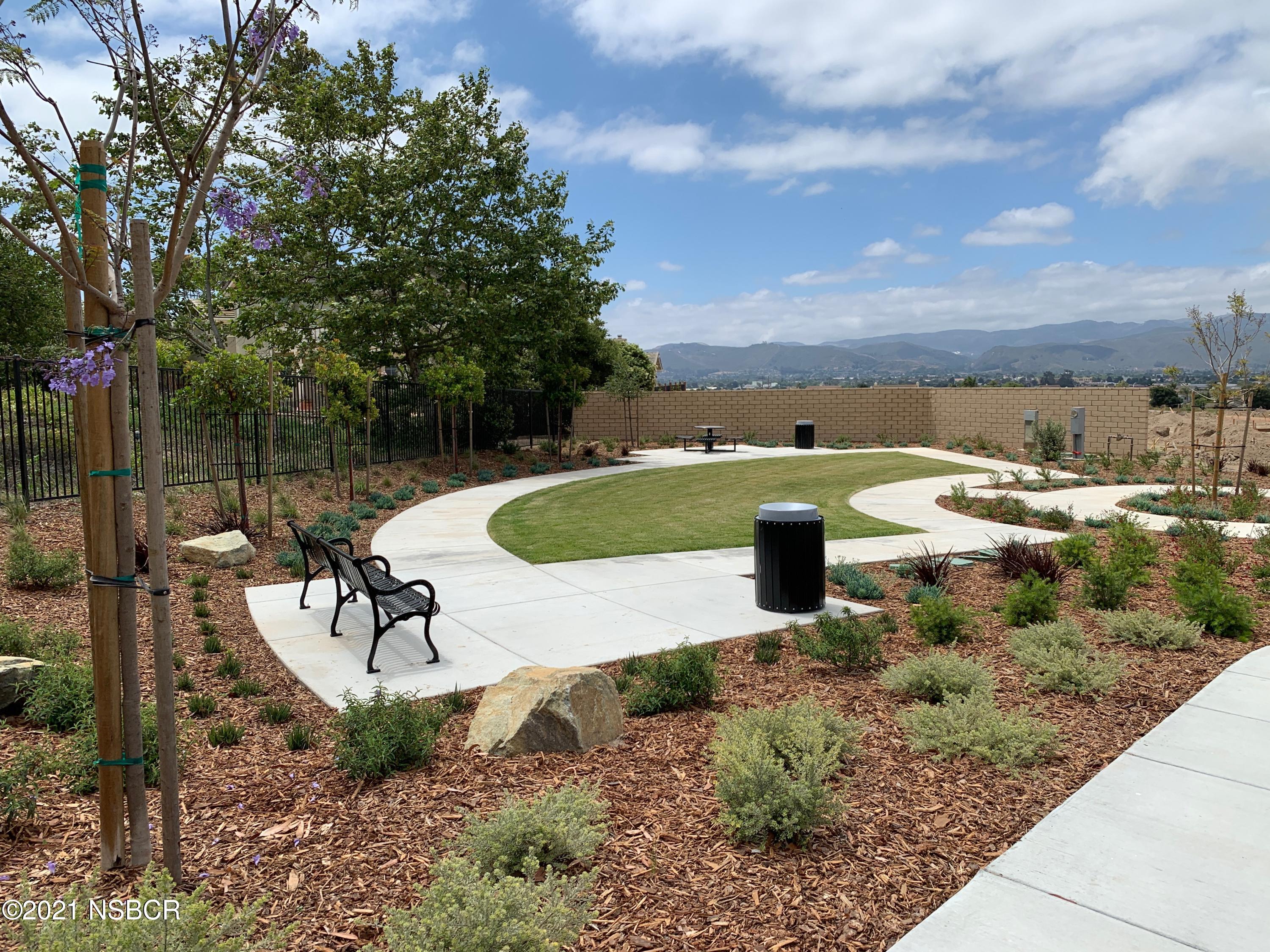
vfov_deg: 53.1
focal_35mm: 26
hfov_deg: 67.3
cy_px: 476
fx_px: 954
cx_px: 635
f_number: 1.8
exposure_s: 1/3086
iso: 25
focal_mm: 4.25
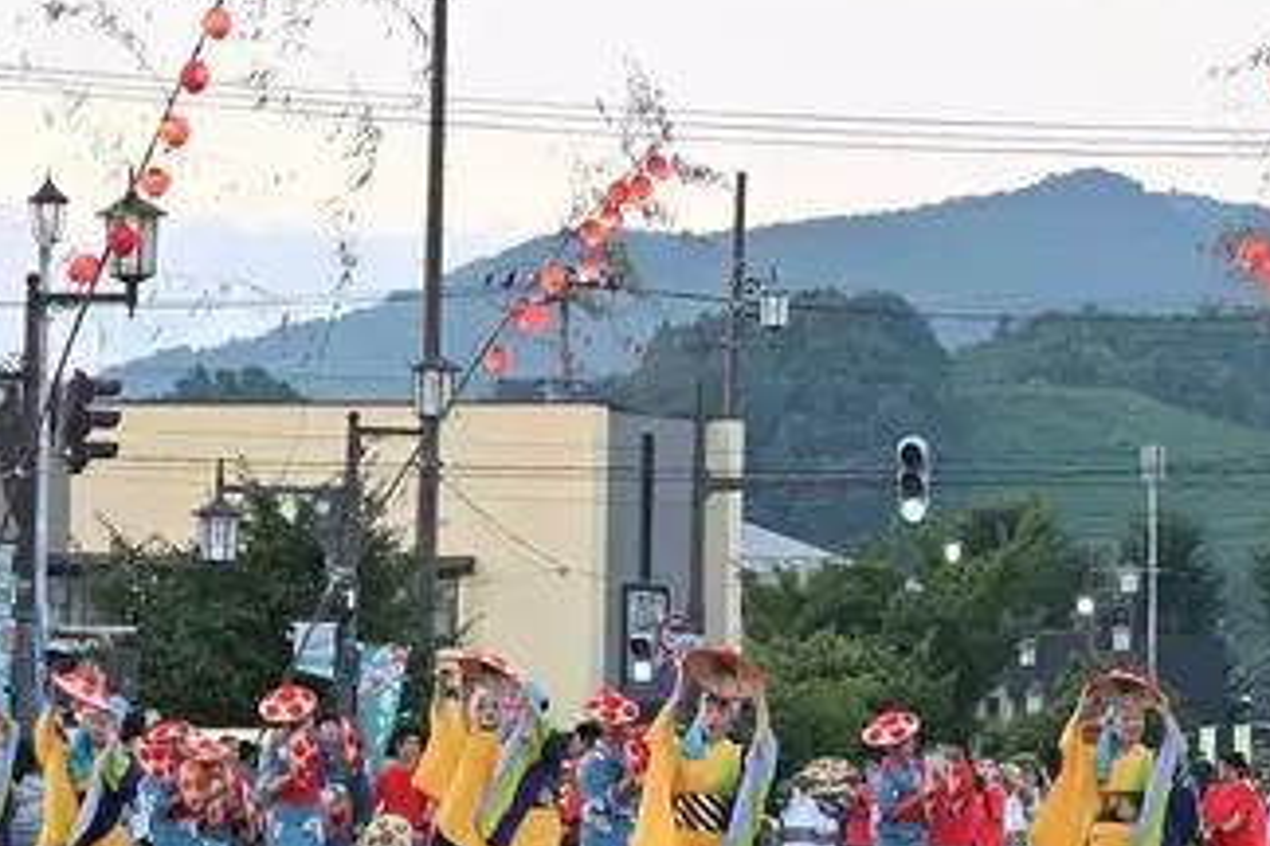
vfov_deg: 5.4
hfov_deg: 8.1
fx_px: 8922
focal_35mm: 253
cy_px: 415
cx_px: 517
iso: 1600
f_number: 5.6
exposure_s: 1/200
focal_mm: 91
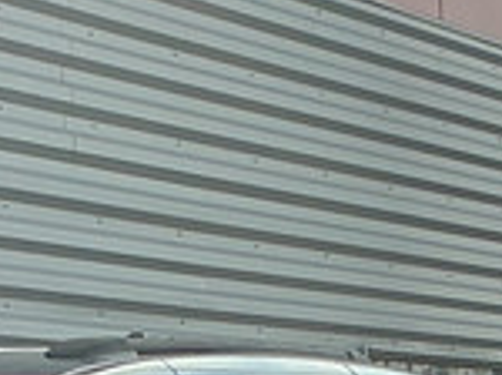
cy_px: 378
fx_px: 2867
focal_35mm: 198
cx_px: -576
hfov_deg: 9.2
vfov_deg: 7.4
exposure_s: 1/883
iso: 25
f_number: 1.8
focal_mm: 3
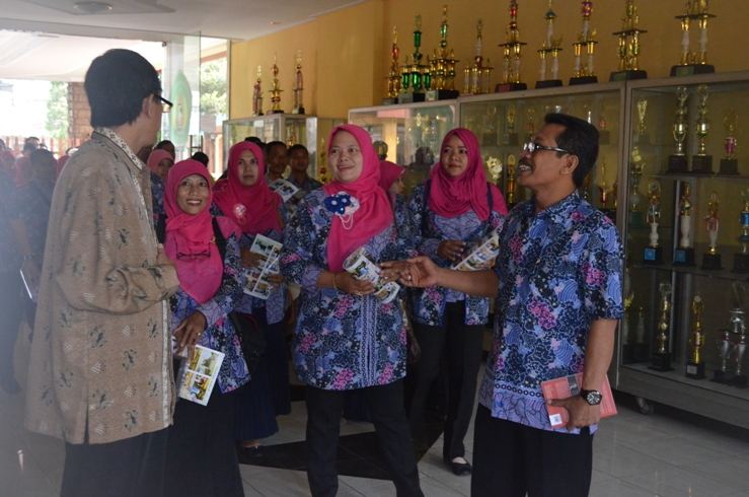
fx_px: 997
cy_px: 248
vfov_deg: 28.0
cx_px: 374
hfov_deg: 41.2
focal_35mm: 48
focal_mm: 32
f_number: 4.8
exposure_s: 1/60
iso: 3200
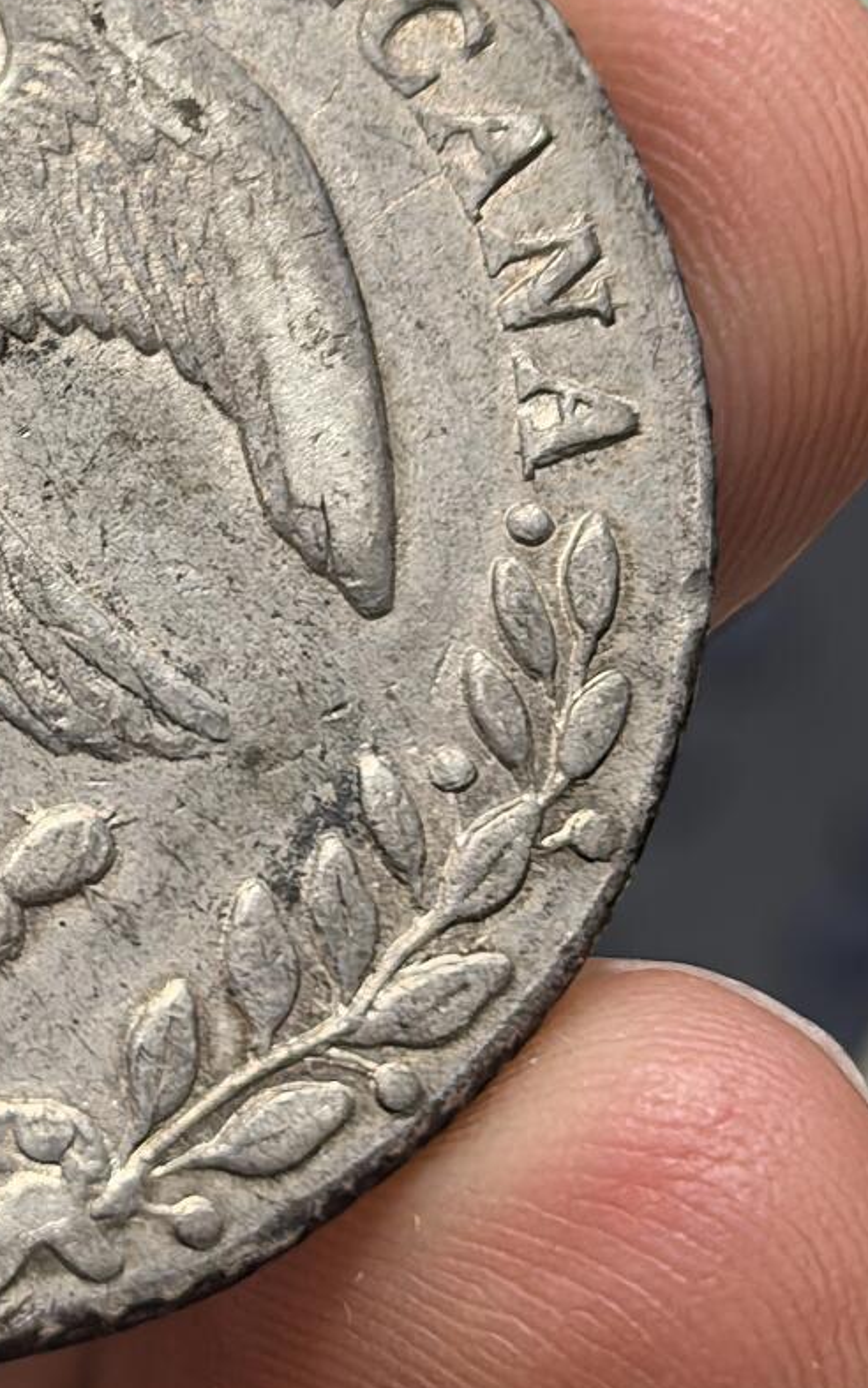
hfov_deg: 9.8
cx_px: -215
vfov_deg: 15.9
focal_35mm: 131
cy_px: 459
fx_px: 4957
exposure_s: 1/50
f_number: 2
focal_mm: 6.98
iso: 160
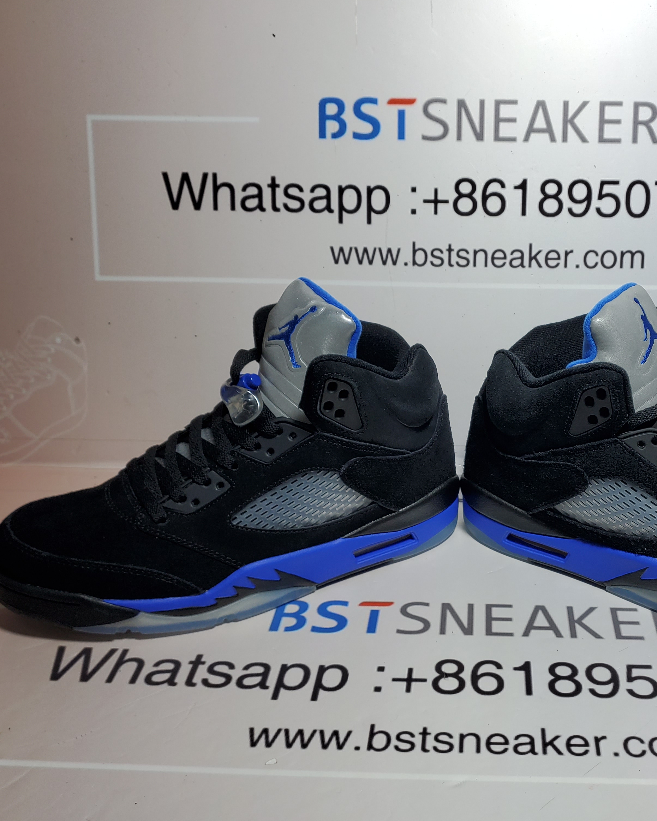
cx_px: 454
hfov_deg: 42.6
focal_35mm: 34
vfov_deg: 52.8
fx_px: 826
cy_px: 409
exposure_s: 1/586
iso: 50
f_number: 2.4
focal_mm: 4.3
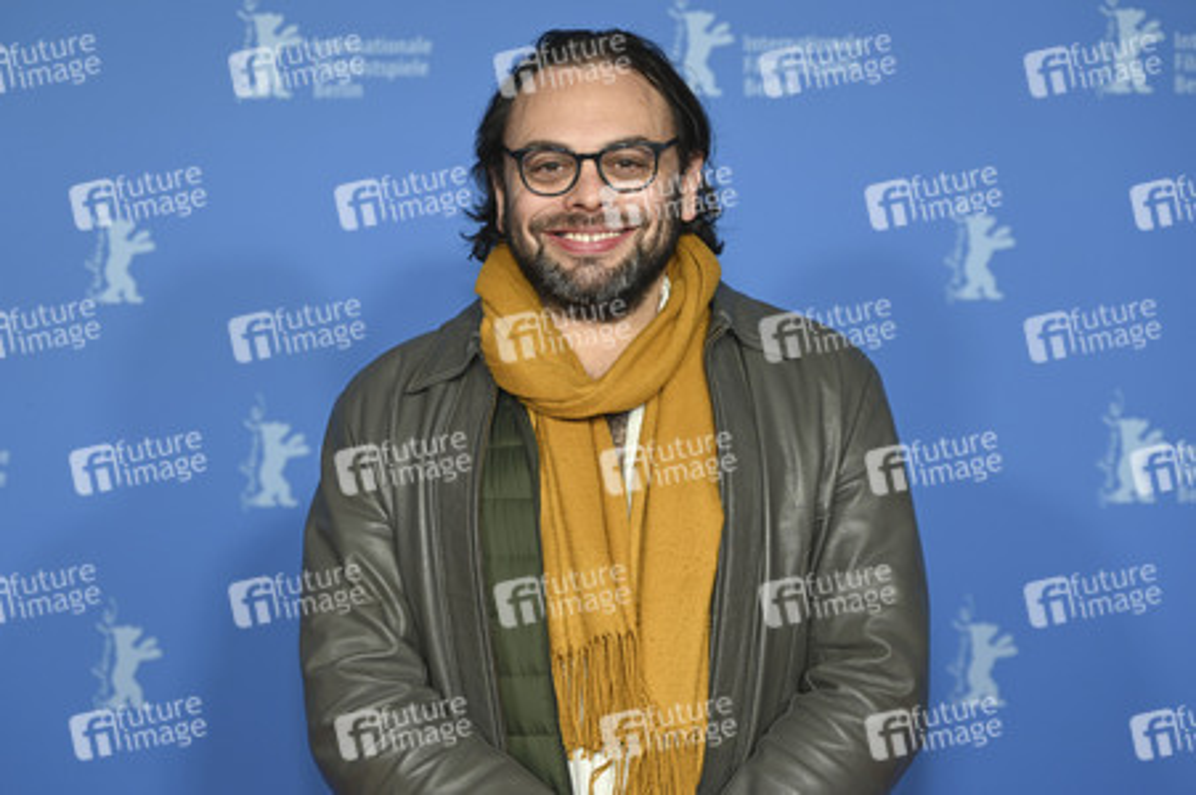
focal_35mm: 61
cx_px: 598
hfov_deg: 32.9
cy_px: 398
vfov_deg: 22.2
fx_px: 2025
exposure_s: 1/160
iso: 320
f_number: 2.8
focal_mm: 61
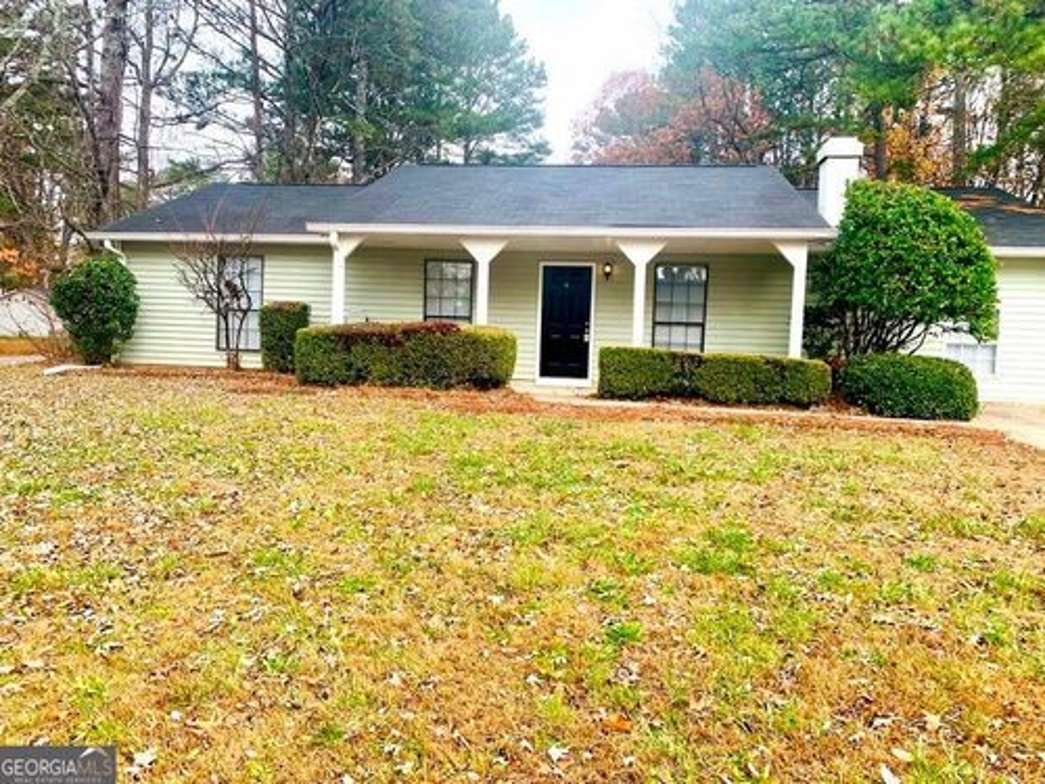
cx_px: 522
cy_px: 392
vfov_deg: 53.1
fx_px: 785
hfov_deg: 67.3
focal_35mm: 26
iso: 25
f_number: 1.8
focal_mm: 4.25
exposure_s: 1/463
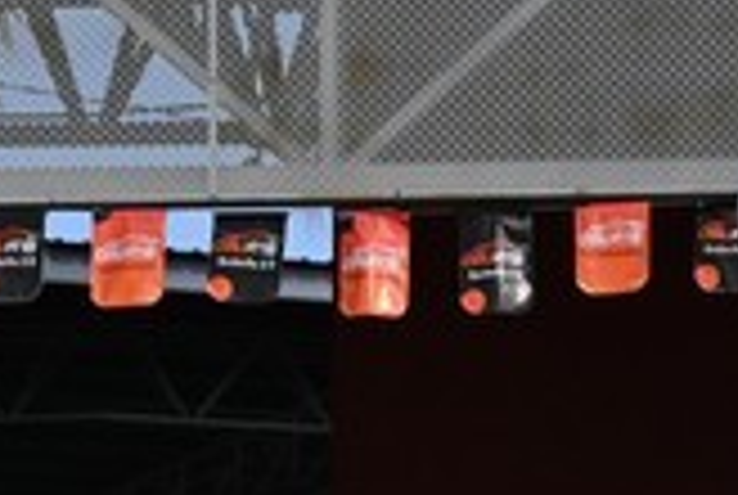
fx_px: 5771
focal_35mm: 281
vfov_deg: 4.8
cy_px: 1233
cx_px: 1256
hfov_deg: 7.1
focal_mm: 42
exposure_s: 1/3000
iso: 280
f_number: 5.6
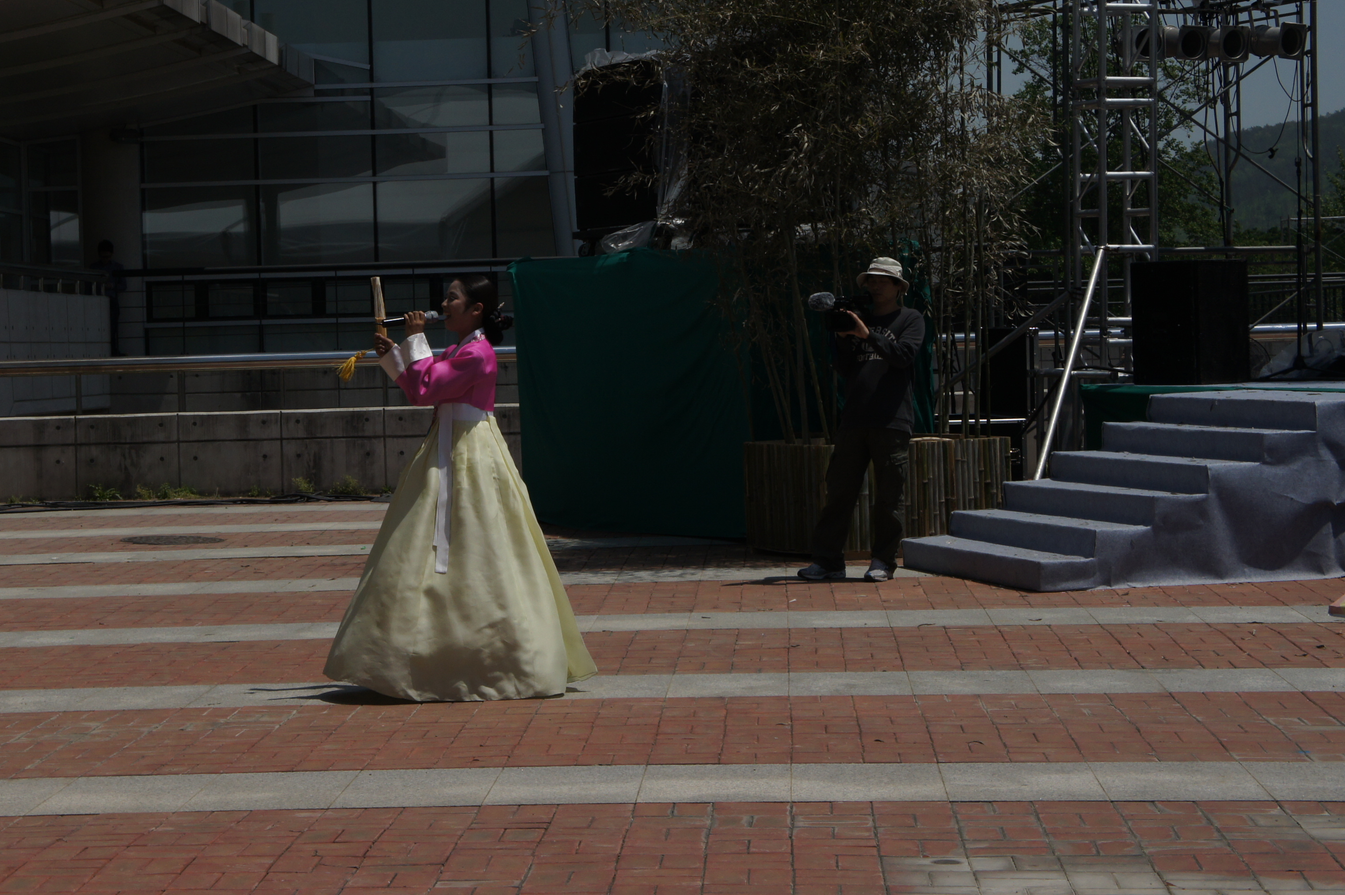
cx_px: 472
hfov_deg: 23.6
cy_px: 313
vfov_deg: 15.8
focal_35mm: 86
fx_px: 3211
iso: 200
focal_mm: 38
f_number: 9
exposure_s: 1/1250
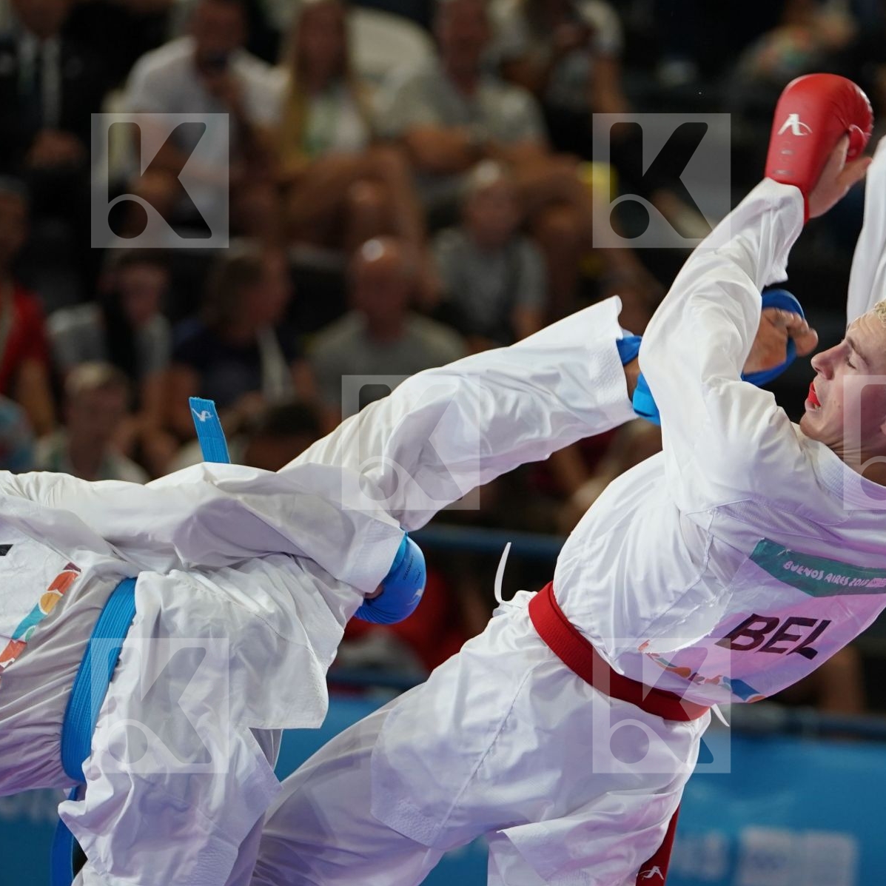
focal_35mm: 299
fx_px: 8658
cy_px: 443
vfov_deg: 5.9
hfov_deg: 5.9
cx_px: 662
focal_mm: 156
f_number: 2.8
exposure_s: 1/1000
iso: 1250
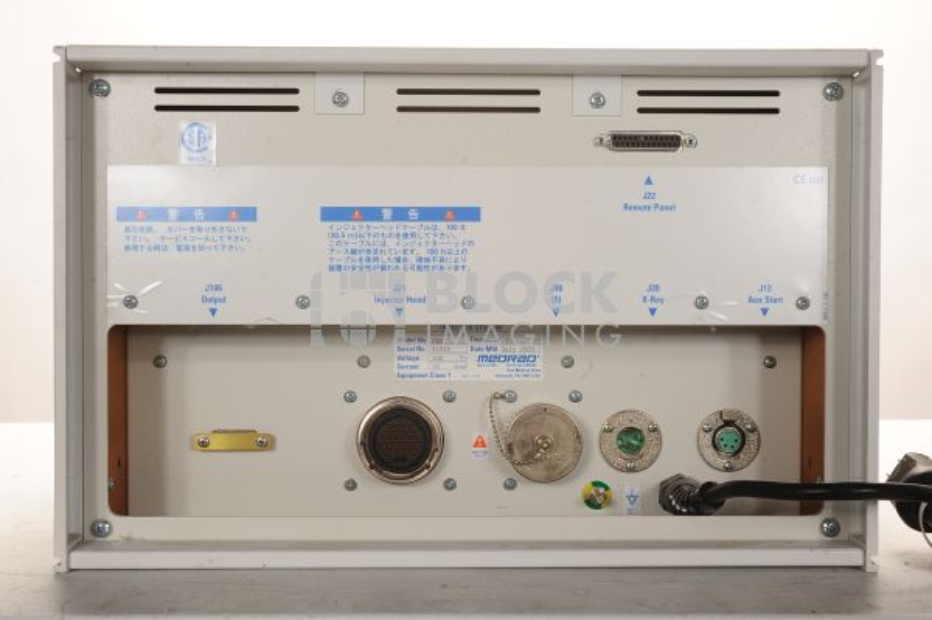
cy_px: 310
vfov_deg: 26.9
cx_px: 466
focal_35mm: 50
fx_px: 1293
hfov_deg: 39.6
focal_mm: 50
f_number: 13
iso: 320
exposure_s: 1/160
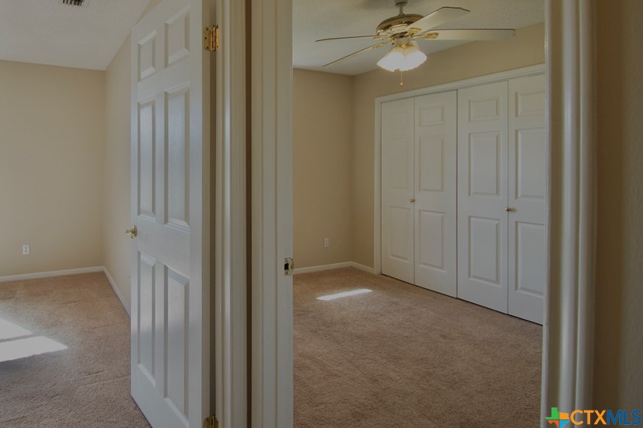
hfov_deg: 82.0
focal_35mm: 20
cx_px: 232
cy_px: 161
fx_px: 357
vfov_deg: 61.0
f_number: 4
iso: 160
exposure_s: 1/60
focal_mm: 10
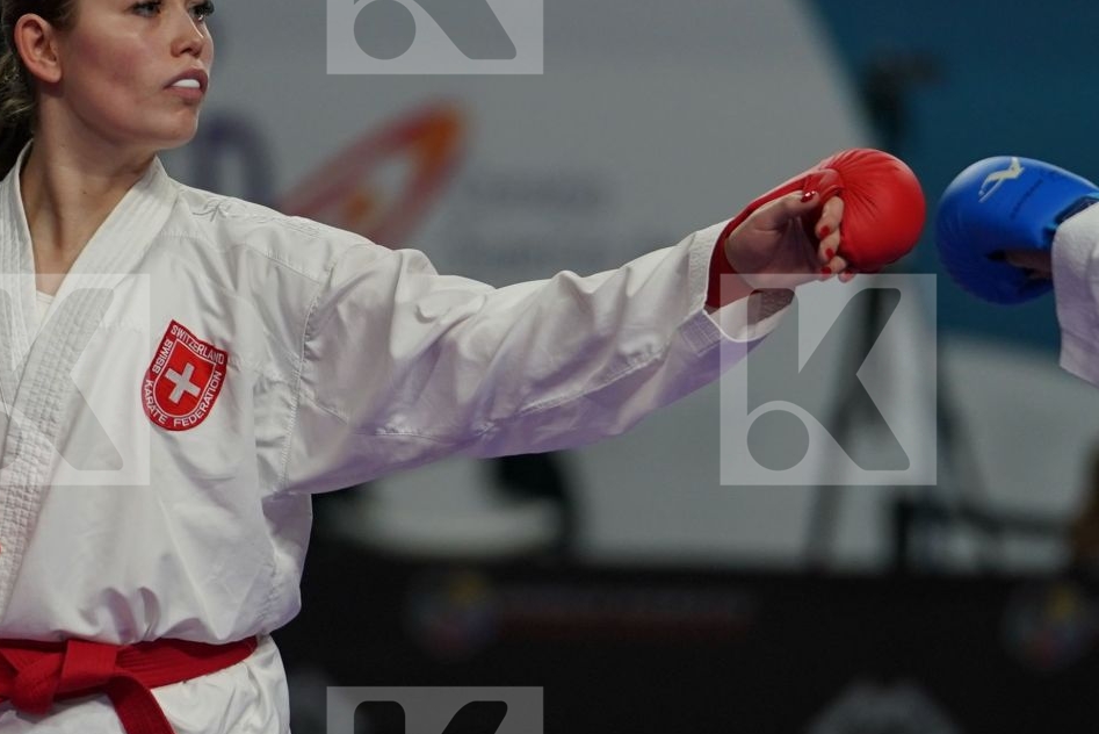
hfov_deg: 3.6
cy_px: 380
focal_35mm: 570
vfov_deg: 2.4
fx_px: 17405
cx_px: 435
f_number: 2.8
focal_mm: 200
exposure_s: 1/1000
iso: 800
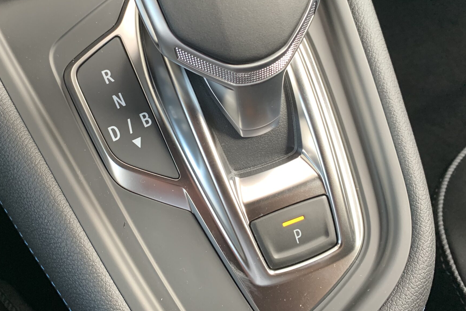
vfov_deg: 32.9
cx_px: 178
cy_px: 89
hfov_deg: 48.1
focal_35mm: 40
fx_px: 518
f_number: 1.8
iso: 160
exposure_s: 1/60
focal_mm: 4.25
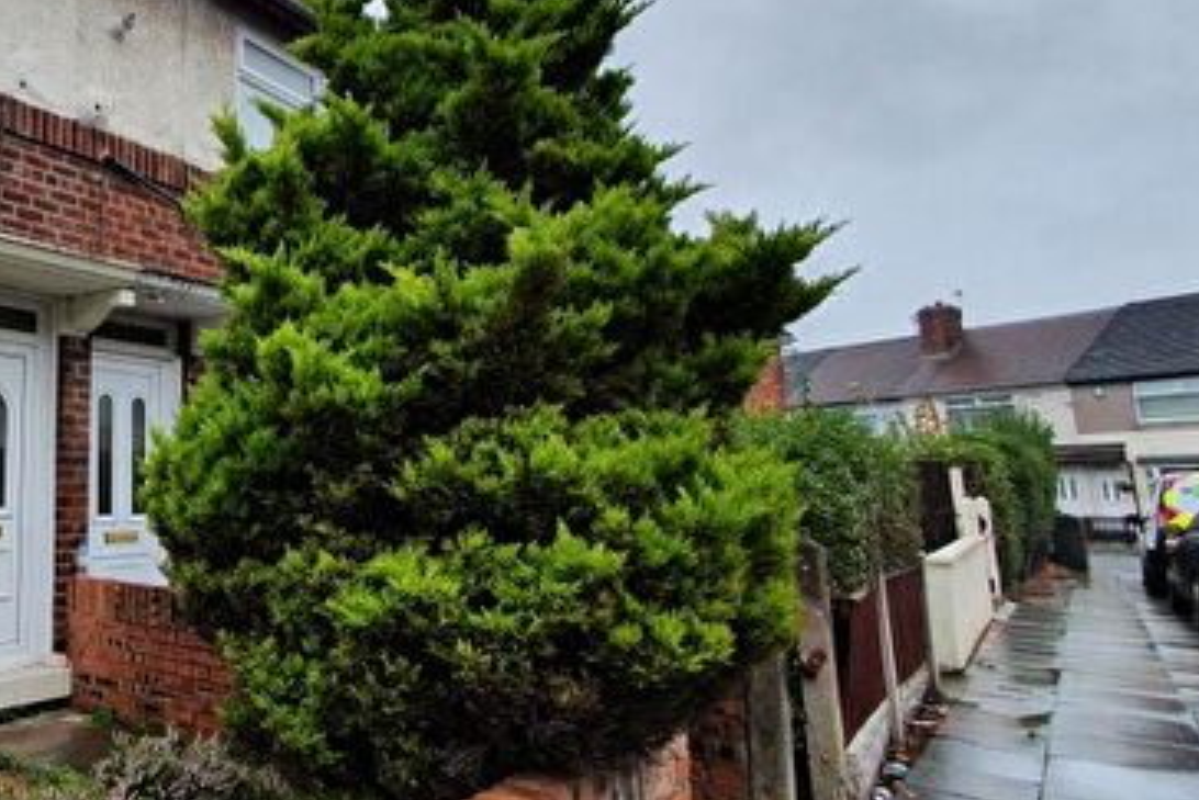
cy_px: 351
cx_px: 138
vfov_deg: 49.5
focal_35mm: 26
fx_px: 866
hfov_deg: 59.8
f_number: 2.2
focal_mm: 1.8
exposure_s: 1/160
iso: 50
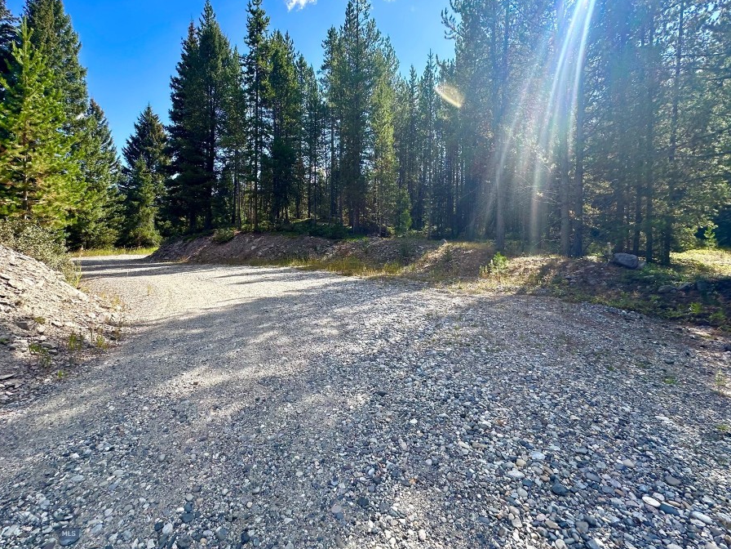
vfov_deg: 77.7
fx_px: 338
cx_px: 343
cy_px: 237
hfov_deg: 94.4
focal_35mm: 16
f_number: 2.2
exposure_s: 1/640
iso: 40
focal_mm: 2.22
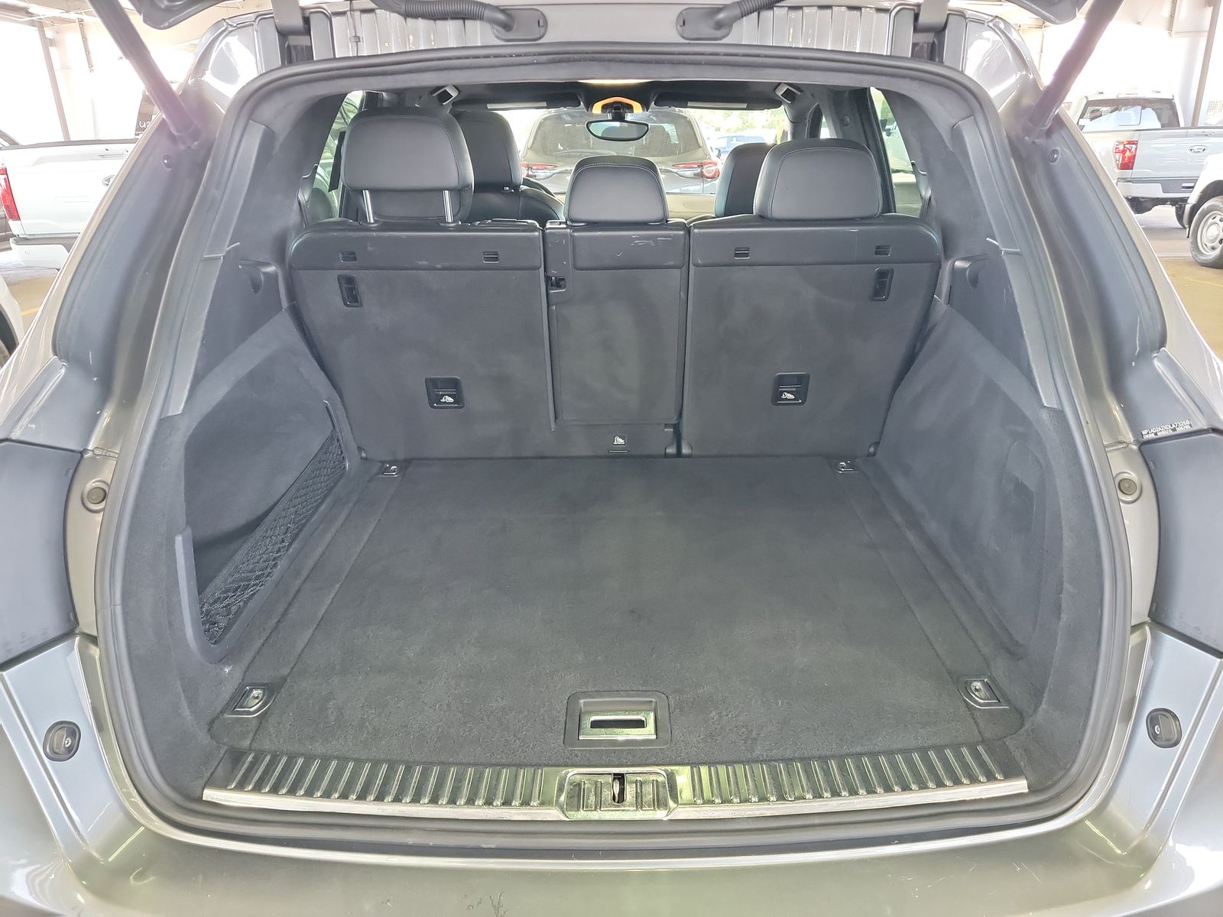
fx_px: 848
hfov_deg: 71.6
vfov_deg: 56.8
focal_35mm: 24
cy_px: 458
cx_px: 612
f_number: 1.8
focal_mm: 6.7
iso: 1014
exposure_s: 1/59
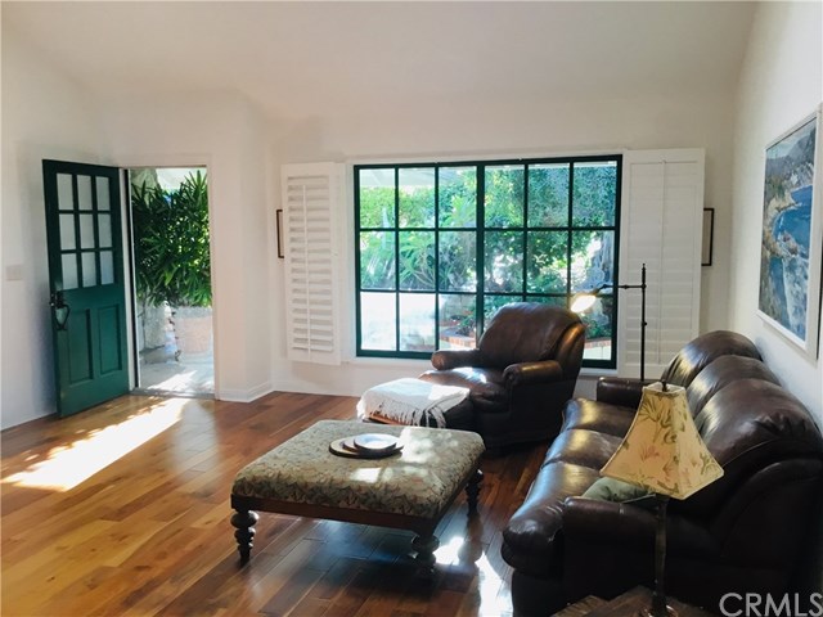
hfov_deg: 58.4
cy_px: 308
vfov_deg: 45.4
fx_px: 737
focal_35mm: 31
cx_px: 412
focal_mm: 3.3
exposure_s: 1/30
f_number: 2.4
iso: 25
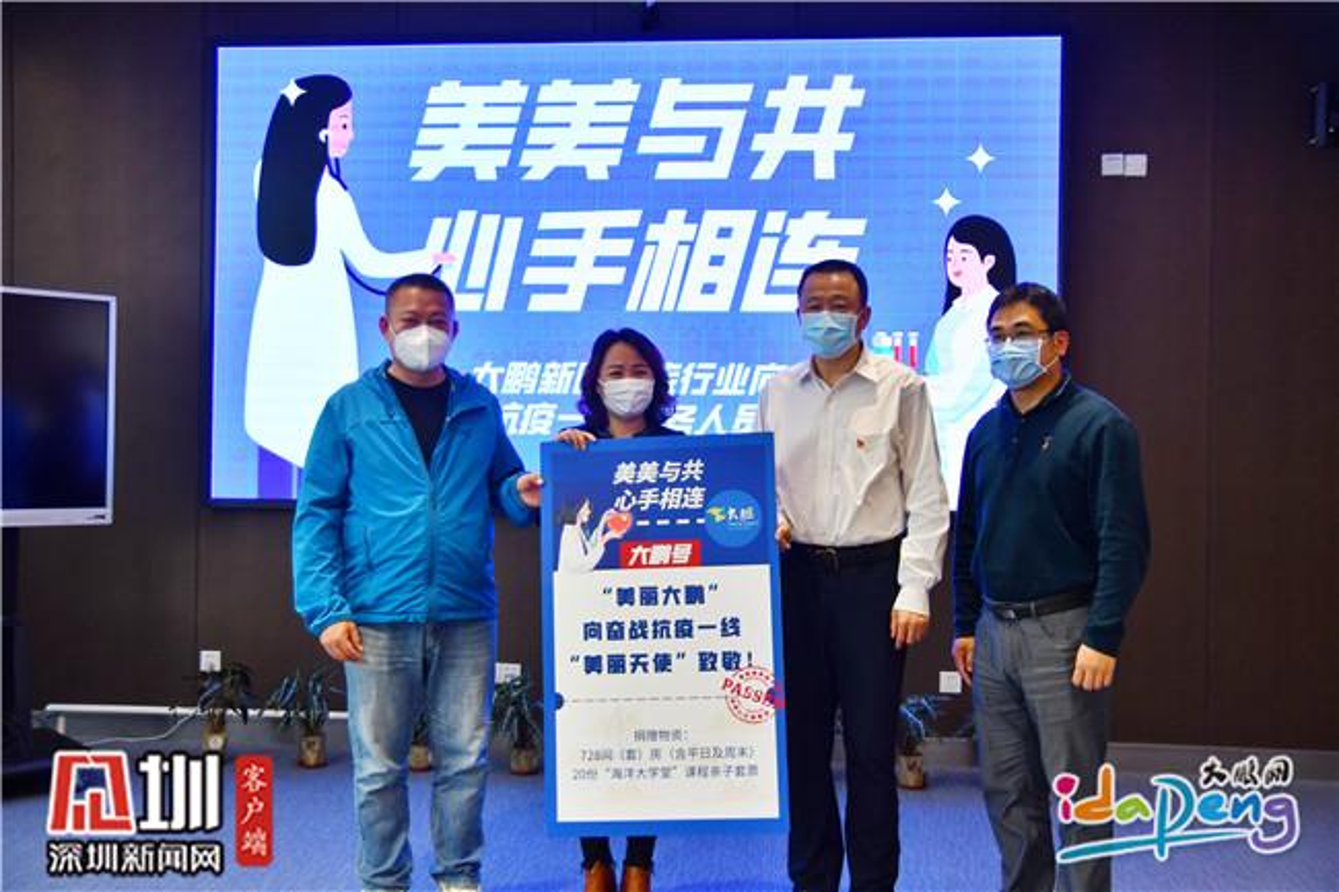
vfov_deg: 36.9
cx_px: 670
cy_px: 446
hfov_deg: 53.1
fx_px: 1339
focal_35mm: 36
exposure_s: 1/250
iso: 450
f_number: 2.8
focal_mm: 24
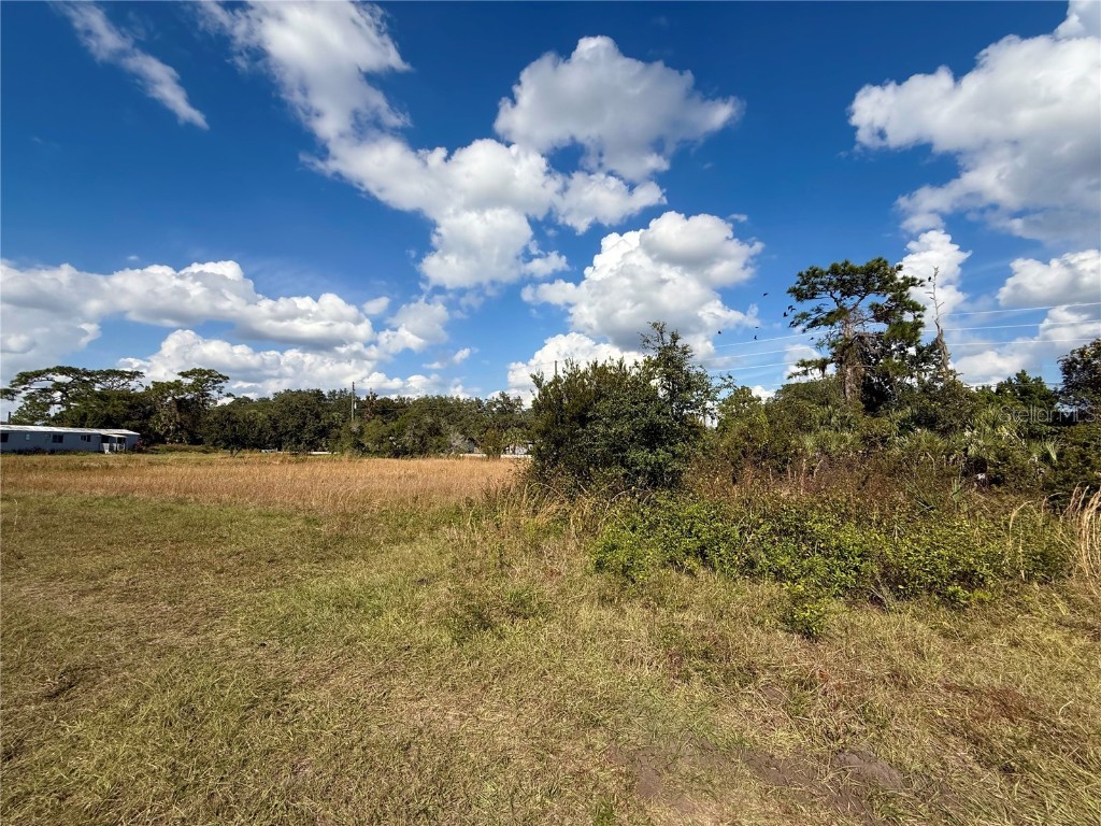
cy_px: 413
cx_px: 550
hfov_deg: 102.1
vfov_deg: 85.7
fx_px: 445
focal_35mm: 14
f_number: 2.2
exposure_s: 1/3460
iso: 50
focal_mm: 2.22
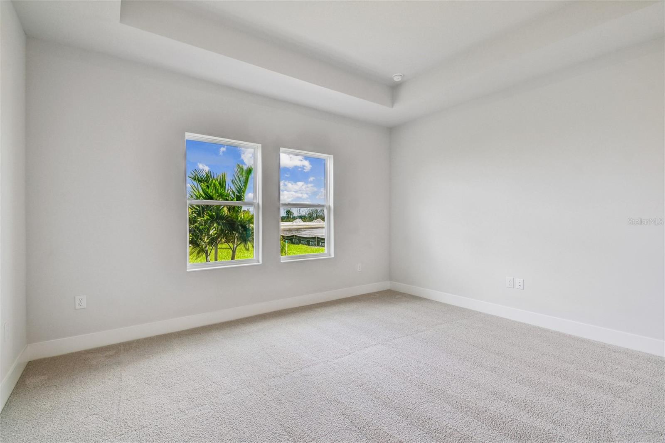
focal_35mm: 15
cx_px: 332
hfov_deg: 100.4
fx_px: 277
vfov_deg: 77.3
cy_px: 222
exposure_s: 1/250
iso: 100
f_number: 7.1
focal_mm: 10
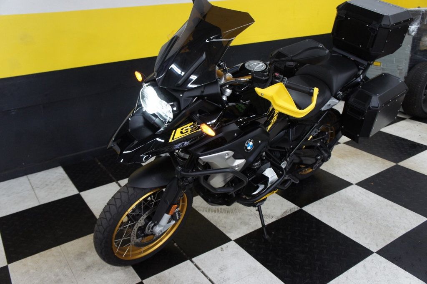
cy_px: 142
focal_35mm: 30
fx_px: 356
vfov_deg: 43.5
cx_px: 214
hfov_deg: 62.0
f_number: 4
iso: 800
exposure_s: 1/80
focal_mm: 20
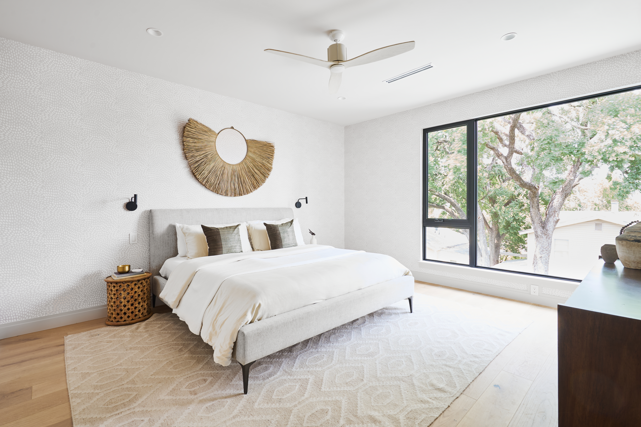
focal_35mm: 16
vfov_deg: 73.7
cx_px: 320
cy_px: 214
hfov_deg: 96.7
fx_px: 285
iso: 100
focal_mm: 16
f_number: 9
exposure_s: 1/1.25
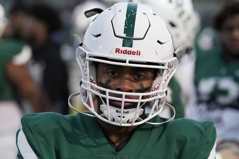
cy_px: 80
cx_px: 120
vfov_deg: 6.9
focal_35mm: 200
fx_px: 1327
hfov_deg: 10.3
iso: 5000
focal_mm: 200
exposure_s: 1/800
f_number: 5
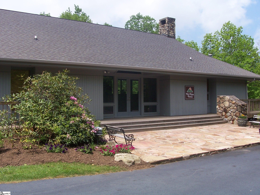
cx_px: 130
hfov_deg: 52.6
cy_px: 98
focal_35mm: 35
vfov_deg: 40.7
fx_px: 263
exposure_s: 1/500
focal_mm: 6
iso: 80
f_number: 4
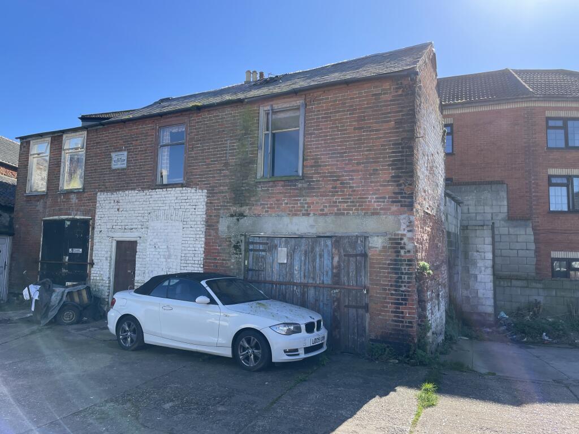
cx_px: 290
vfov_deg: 53.1
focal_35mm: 26
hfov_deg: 67.3
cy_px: 217
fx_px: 435
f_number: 1.6
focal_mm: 4.2
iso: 32
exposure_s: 1/1531
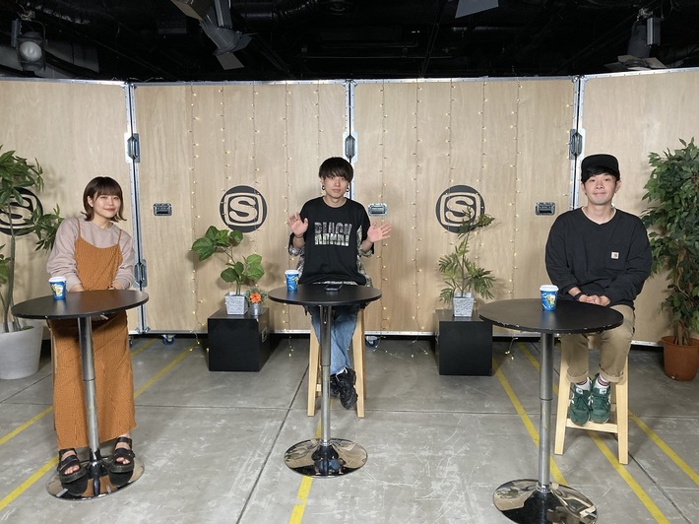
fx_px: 565
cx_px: 350
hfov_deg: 63.5
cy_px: 262
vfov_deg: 49.7
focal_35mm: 28
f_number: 1.8
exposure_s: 1/60
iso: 200
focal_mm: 3.99
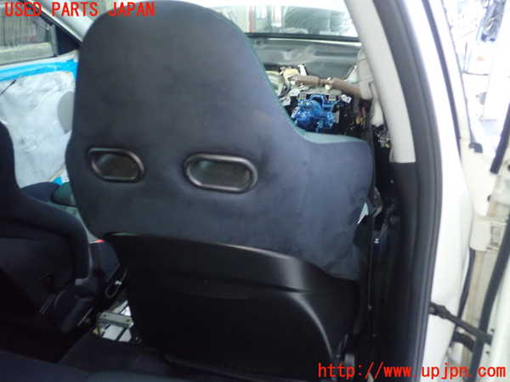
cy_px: 191
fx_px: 442
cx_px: 255
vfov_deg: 46.8
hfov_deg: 60.0
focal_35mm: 30
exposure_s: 1/8
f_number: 2.3
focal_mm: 5.5
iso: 1250
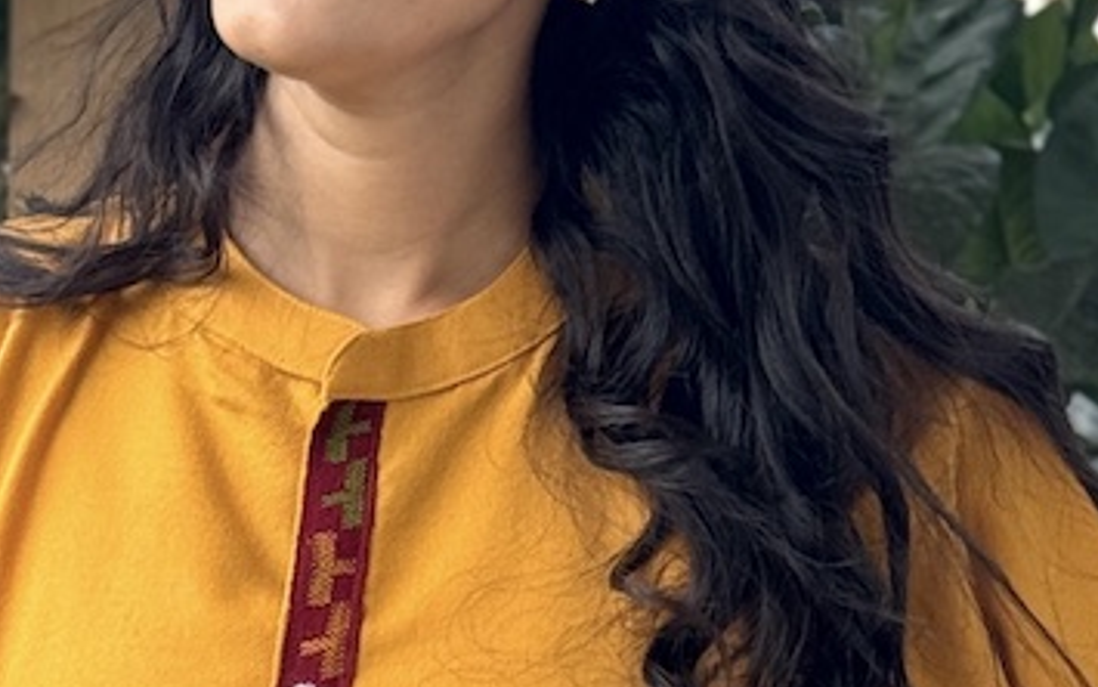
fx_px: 6105
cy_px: 1523
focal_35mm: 204
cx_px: 261
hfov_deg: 10.3
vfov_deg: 6.2
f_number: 1.78
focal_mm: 6.76
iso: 64
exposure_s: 1/304
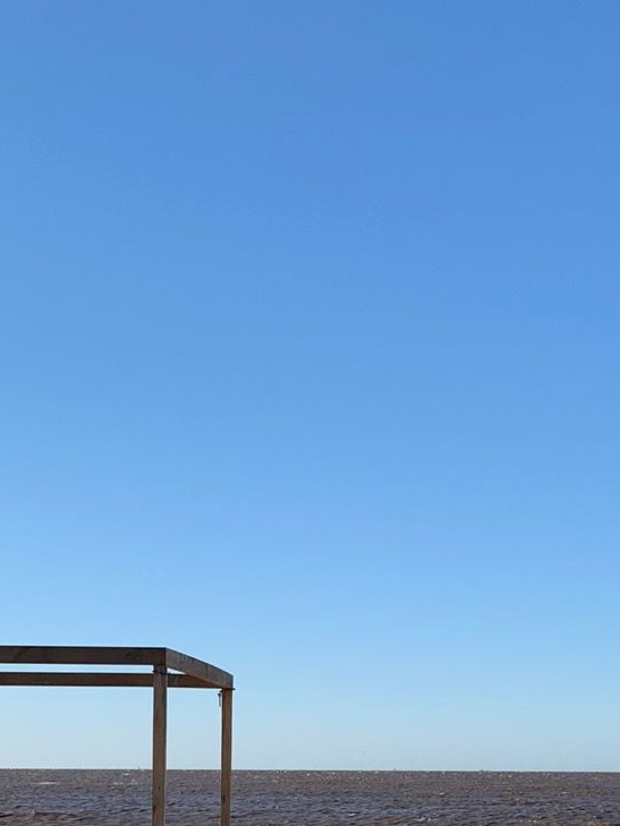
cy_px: 787
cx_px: 457
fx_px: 1743
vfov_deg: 25.6
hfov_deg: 20.0
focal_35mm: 73
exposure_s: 1/2160
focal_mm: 4.25
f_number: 1.8
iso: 25
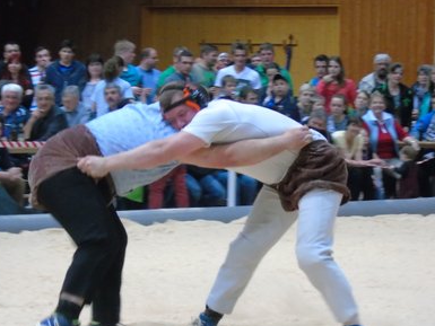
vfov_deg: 8.4
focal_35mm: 177
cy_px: 183
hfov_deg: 11.2
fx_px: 2225
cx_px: 200
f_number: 4.7
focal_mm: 25
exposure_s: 1/40
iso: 800
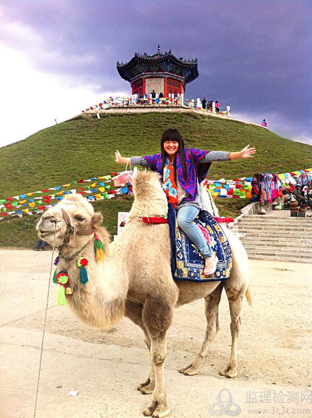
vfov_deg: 52.7
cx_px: 156
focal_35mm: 35
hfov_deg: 40.6
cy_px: 209
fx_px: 422
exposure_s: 1/718
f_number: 2.8
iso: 80
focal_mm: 3.85
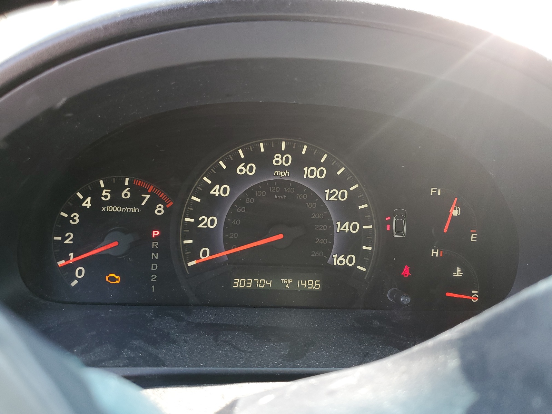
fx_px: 415
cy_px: 207
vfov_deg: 53.1
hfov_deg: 67.3
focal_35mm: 26
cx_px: 276
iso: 75
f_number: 1.5
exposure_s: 1/120
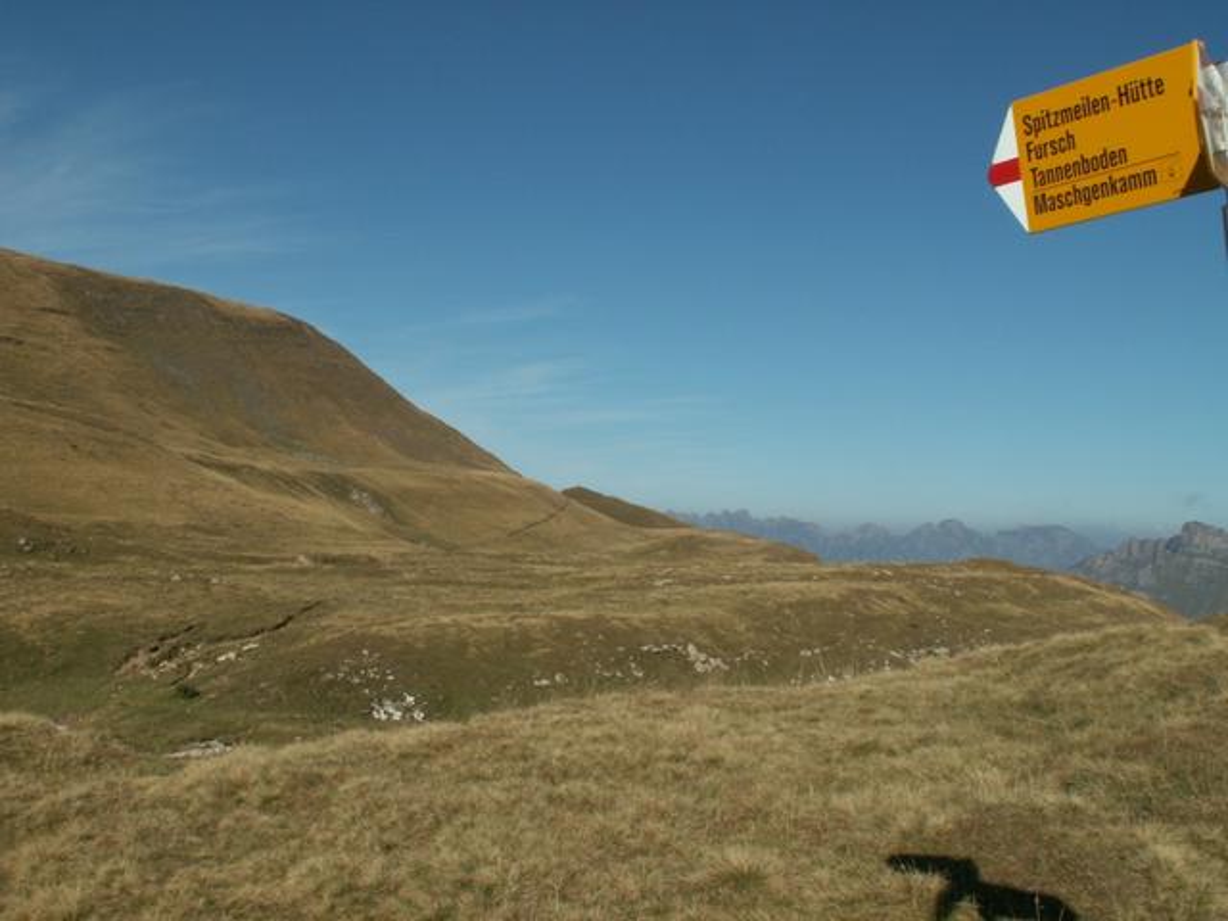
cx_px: 614
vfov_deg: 40.7
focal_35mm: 35
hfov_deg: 52.6
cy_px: 460
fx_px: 1242
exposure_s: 1/320
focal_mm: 5.86
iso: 50
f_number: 8
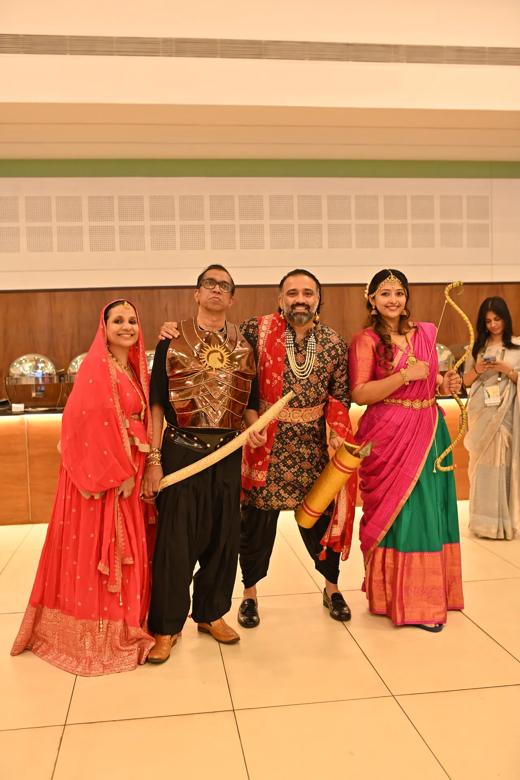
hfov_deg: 37.9
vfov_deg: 54.4
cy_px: 390
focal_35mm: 35
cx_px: 260
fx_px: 758
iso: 1250
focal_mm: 35
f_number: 2.2
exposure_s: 1/200
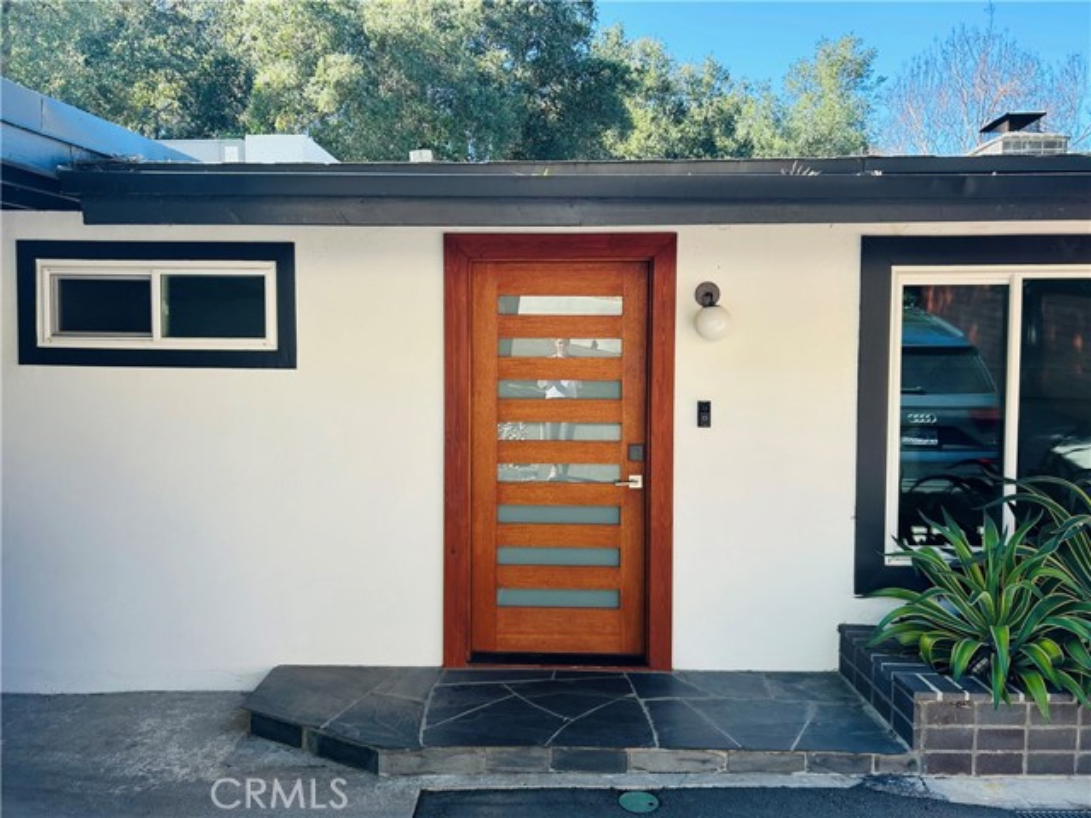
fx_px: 819
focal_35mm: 26
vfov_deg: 53.1
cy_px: 409
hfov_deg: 67.3
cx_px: 546
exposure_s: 1/407
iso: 50
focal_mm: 5.7
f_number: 1.5
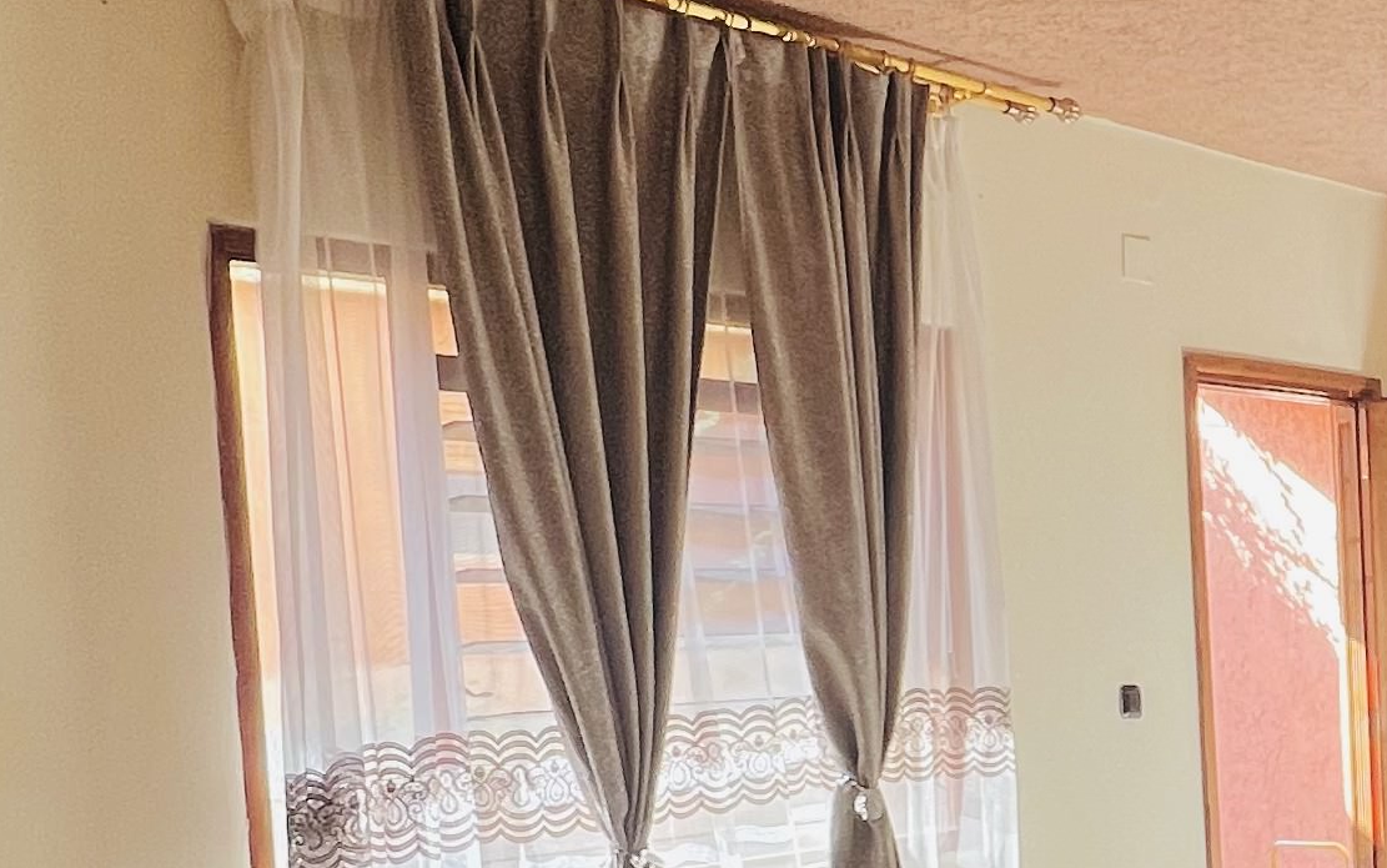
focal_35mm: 50
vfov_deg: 25.3
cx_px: 1514
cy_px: 731
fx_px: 1890
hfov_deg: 34.8
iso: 80
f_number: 1.8
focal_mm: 1.57
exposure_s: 1/99
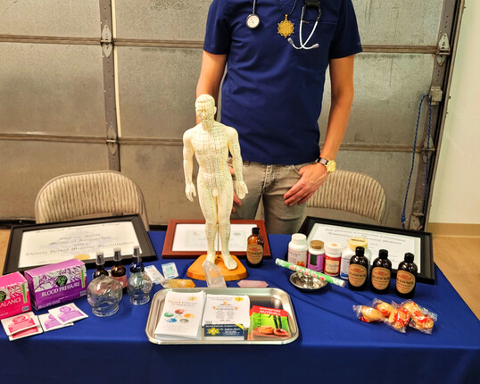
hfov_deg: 49.1
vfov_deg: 40.1
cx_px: 227
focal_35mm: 37
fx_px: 525
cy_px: 192
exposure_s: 1/40
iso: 250
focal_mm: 5.4
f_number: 1.8
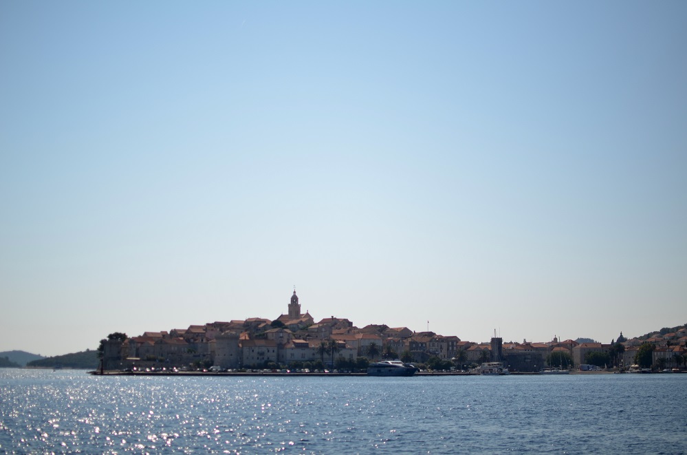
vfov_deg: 25.6
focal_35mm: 52
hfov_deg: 37.9
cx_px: 344
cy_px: 228
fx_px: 999
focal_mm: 35
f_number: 1.8
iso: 100
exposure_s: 1/8000
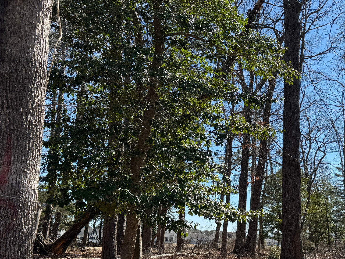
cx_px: 236
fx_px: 389
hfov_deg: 46.9
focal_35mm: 39
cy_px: 174
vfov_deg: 36.4
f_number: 1.78
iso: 80
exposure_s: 1/2331
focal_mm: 6.76
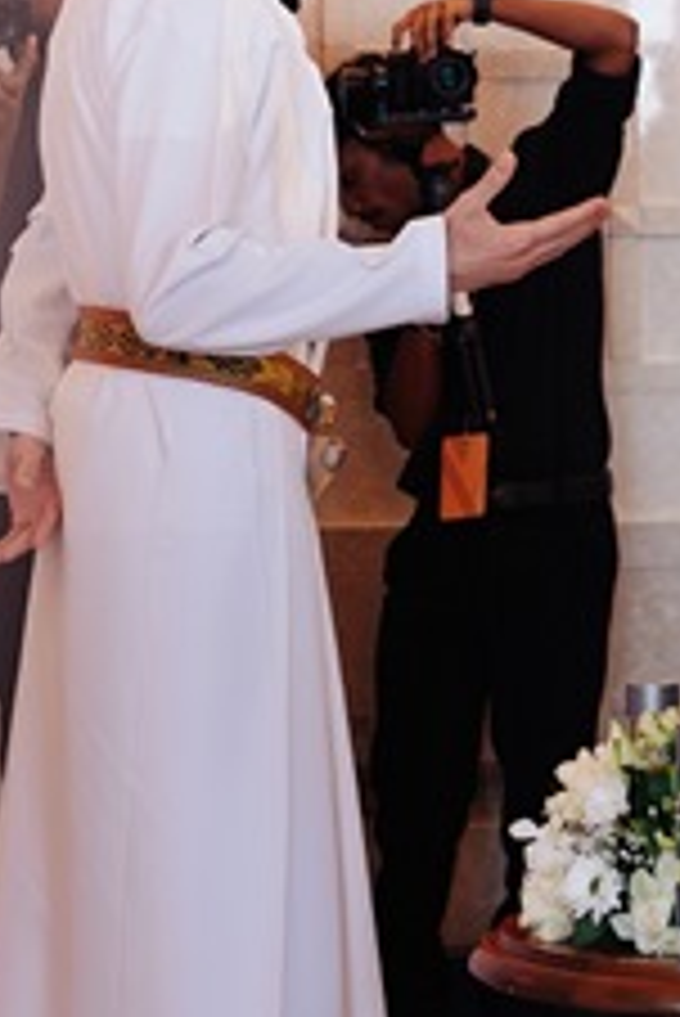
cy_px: 405
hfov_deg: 9.5
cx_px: 536
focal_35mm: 144
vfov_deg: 14.2
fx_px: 4073
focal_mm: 72
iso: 1600
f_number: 4
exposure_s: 1/250
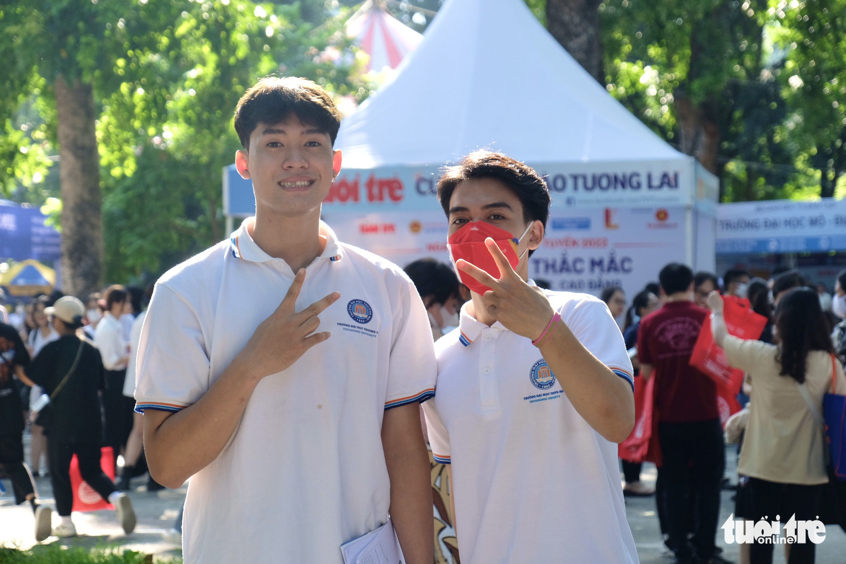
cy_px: 282
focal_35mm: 94
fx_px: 2209
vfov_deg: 14.6
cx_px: 423
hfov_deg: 21.7
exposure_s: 1/320
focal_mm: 62.4
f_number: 5.3
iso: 500
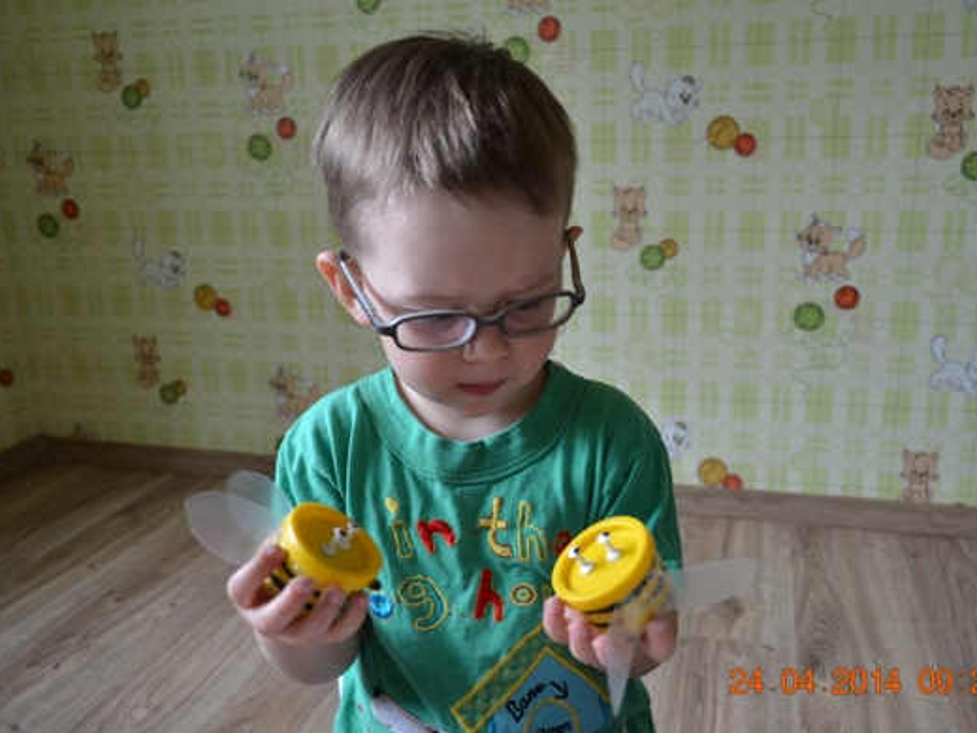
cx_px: 546
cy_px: 362
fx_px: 847
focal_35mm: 30
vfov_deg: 46.8
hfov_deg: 59.8
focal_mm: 18
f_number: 3.5
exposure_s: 1/50
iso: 400
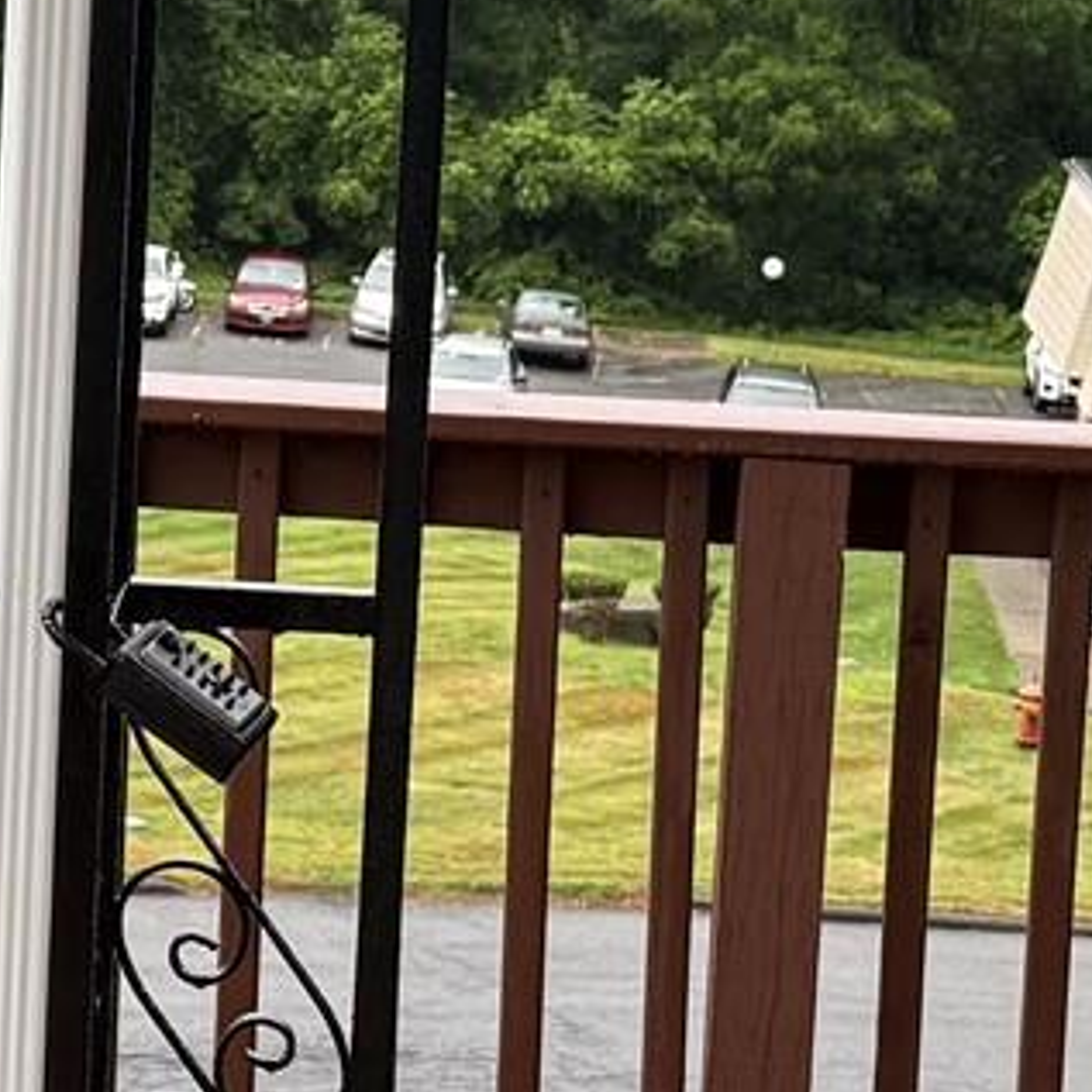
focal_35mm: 137
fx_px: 4890
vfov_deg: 12.7
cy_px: 220
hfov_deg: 12.5
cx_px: -110
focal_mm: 6.76
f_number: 1.78
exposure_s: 1/217
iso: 64
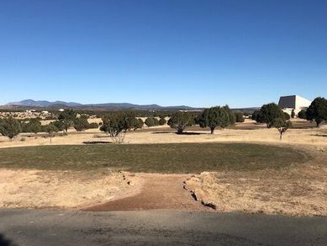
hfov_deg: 51.3
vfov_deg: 39.6
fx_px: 340
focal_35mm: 36
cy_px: 140
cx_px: 177
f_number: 1.8
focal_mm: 3.99
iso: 20
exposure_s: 1/3831
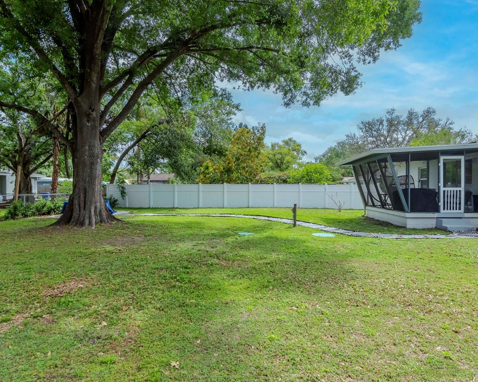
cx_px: 245
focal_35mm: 21
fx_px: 292
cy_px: 191
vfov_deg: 66.5
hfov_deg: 78.6
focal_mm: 11
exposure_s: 1/640
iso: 1000
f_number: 8
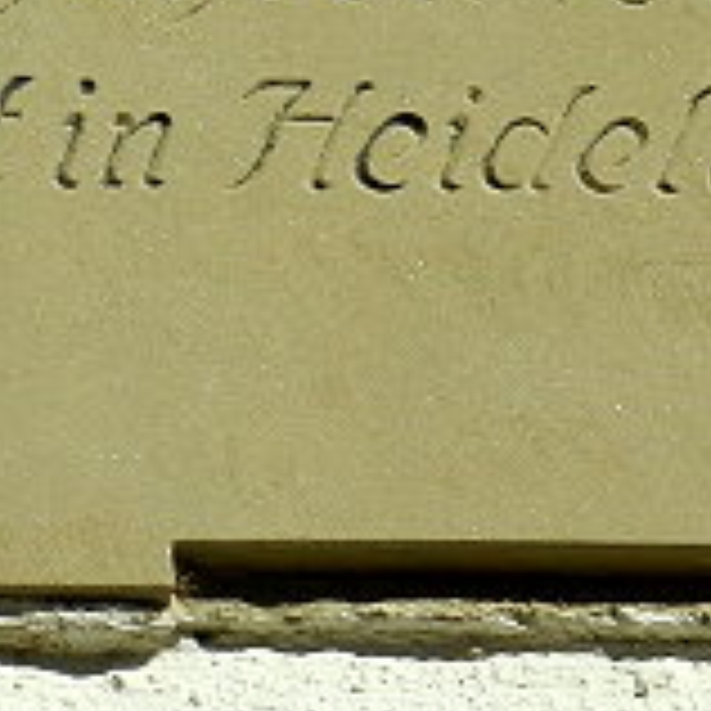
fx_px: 16731
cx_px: 806
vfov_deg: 2.4
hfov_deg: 2.4
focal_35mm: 720
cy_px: -104
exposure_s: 1/1000
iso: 160
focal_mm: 34
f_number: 5.3
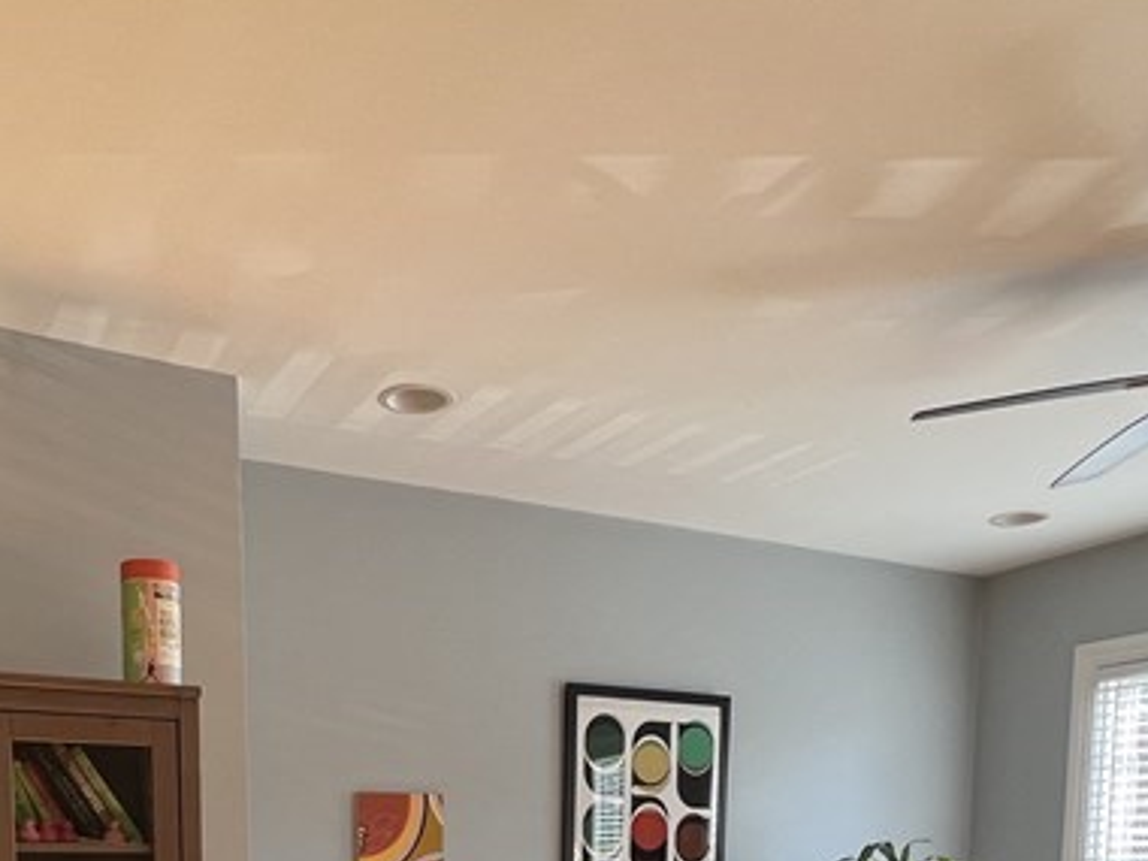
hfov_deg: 52.0
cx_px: 426
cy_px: 1042
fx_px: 1161
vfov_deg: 33.0
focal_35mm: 35
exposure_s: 1/99
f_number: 1.8
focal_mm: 1.57
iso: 80
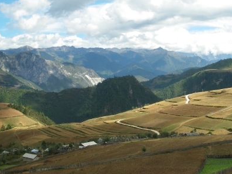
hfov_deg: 34.8
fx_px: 369
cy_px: 90
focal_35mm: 55
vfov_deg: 26.6
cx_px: 143
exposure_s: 1/160
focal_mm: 6.3
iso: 80
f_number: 5.4
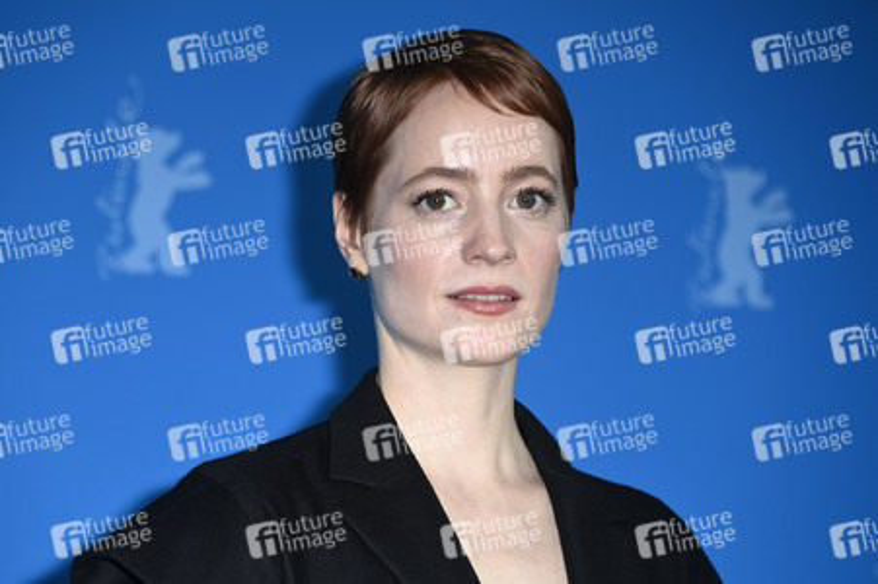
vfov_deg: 6.5
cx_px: 439
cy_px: 292
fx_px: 5118
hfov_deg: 9.8
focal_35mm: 210
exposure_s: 1/250
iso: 640
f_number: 5.6
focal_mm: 210
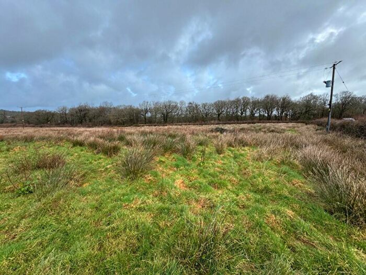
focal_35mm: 14
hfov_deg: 102.1
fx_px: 148
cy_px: 138
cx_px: 183
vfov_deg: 85.7
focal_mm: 2.22
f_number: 2.2
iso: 40
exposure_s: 1/476
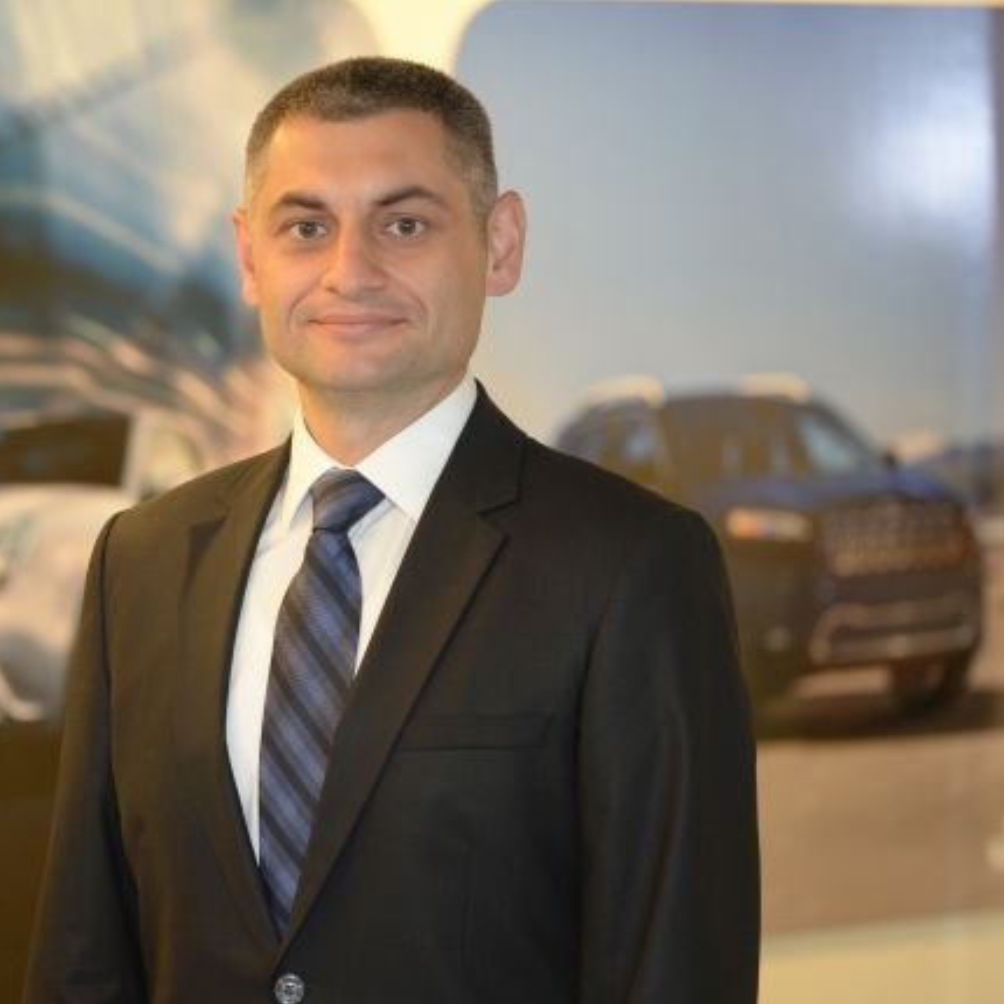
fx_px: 6530
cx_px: 339
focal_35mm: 199
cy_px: 503
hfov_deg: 8.8
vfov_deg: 8.8
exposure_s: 1/80
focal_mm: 155
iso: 1600
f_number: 4
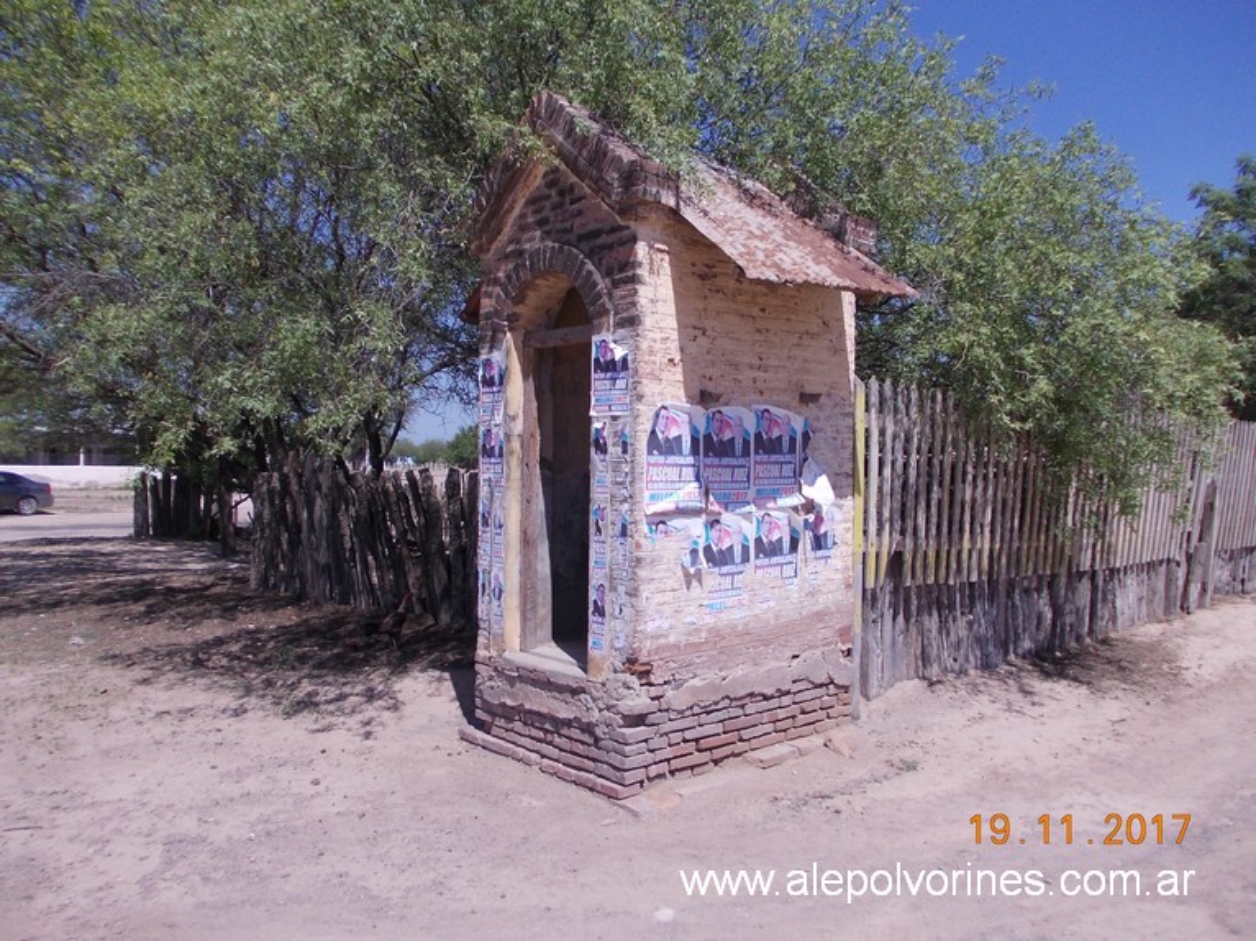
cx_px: 628
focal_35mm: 28
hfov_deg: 63.5
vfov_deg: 49.7
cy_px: 470
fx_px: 1016
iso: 80
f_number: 5.4
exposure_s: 1/500
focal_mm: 4
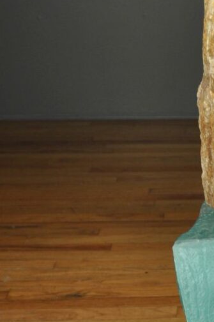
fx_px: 920
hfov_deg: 12.8
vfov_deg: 19.8
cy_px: 157
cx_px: 275
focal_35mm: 103
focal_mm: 20
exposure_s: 1/60
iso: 400
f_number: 4
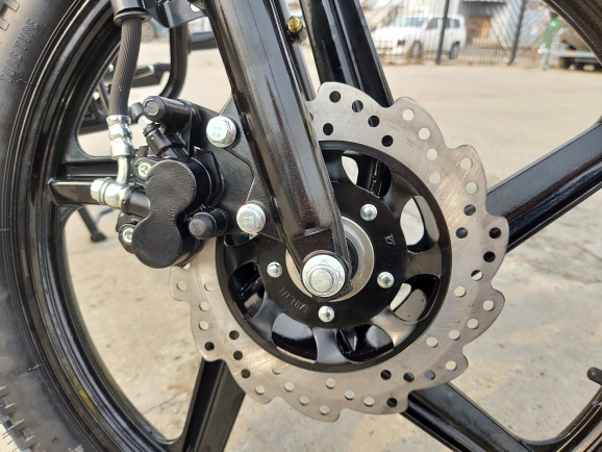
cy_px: 226
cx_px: 301
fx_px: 418
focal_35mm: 24
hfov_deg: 71.6
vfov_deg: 56.9
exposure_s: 1/307
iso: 40
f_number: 1.8
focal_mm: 5.23
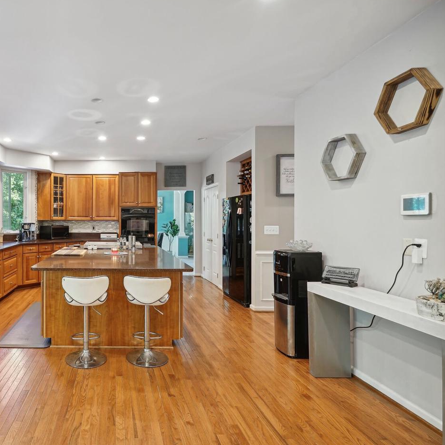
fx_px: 305
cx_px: 106
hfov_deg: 67.1
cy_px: 223
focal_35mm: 21
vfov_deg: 72.1
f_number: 9
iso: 800
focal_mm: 16
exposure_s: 1/13
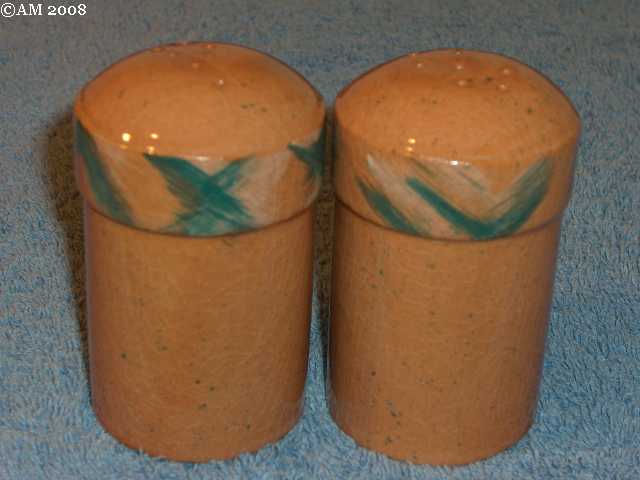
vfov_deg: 15.9
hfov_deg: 21.1
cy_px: 240
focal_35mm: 93
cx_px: 320
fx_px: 1719
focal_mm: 19.4
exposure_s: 1/30
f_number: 4.8
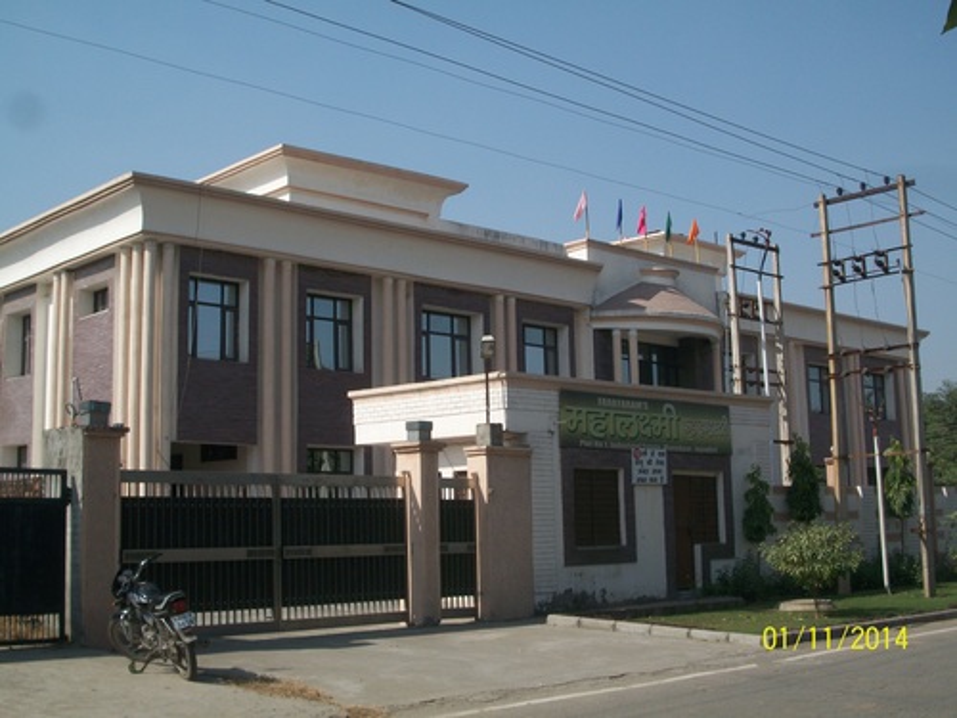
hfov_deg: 42.9
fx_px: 1216
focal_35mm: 44
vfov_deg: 32.9
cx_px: 478
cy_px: 359
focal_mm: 7.8
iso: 80
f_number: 6.3
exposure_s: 1/400
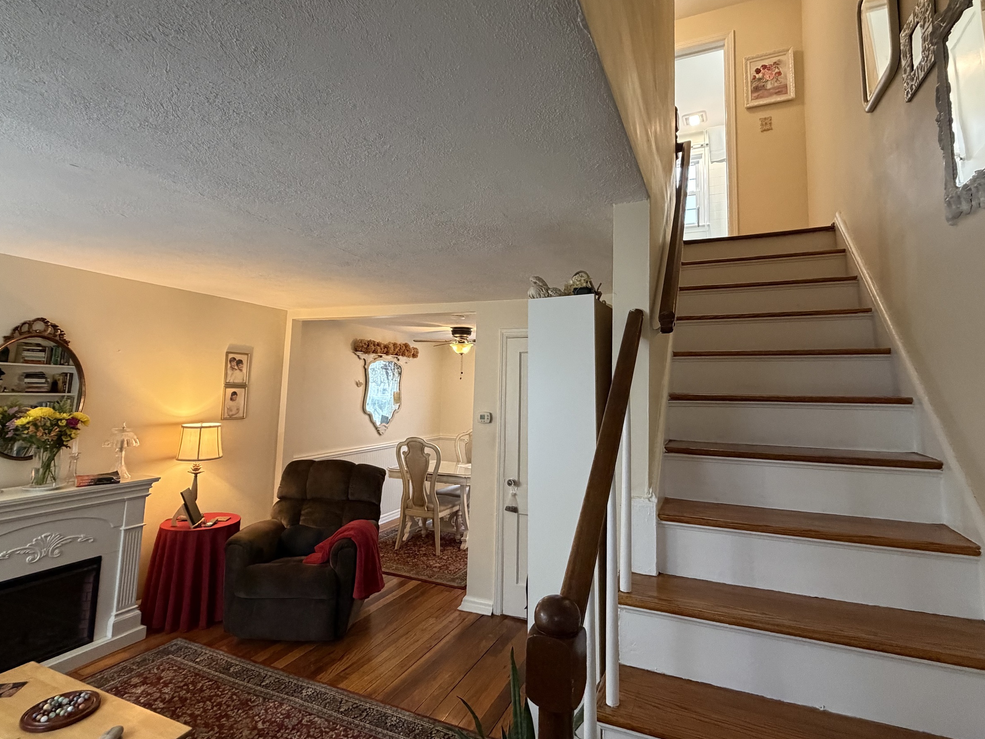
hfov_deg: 87.7
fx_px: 512
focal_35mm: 18
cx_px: 509
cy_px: 337
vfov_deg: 71.5
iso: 500
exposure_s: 1/60
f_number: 2.2
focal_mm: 2.22
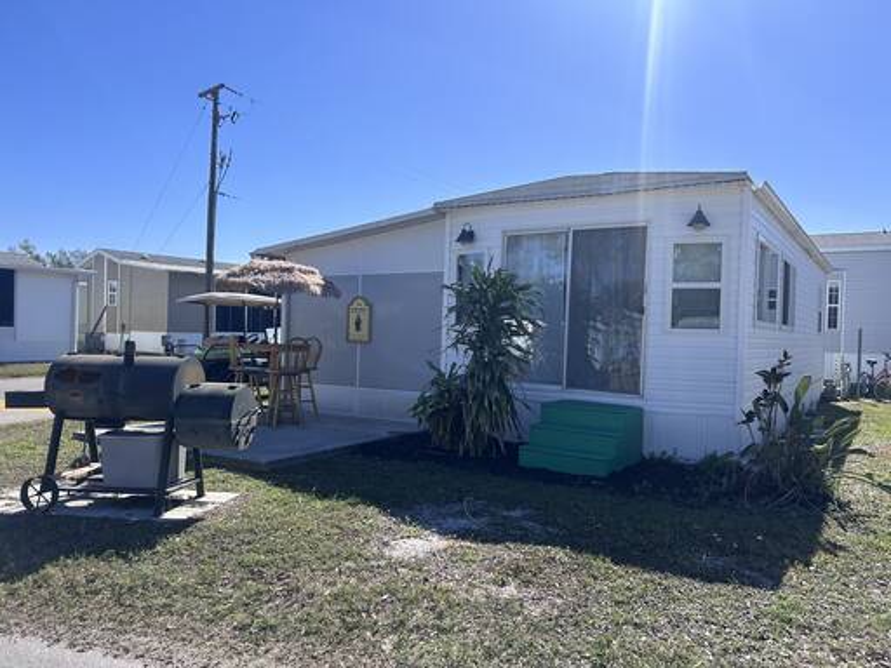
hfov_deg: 67.3
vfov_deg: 53.1
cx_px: 446
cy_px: 334
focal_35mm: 26
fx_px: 669
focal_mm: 5.7
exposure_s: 1/4274
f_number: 1.5
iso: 50
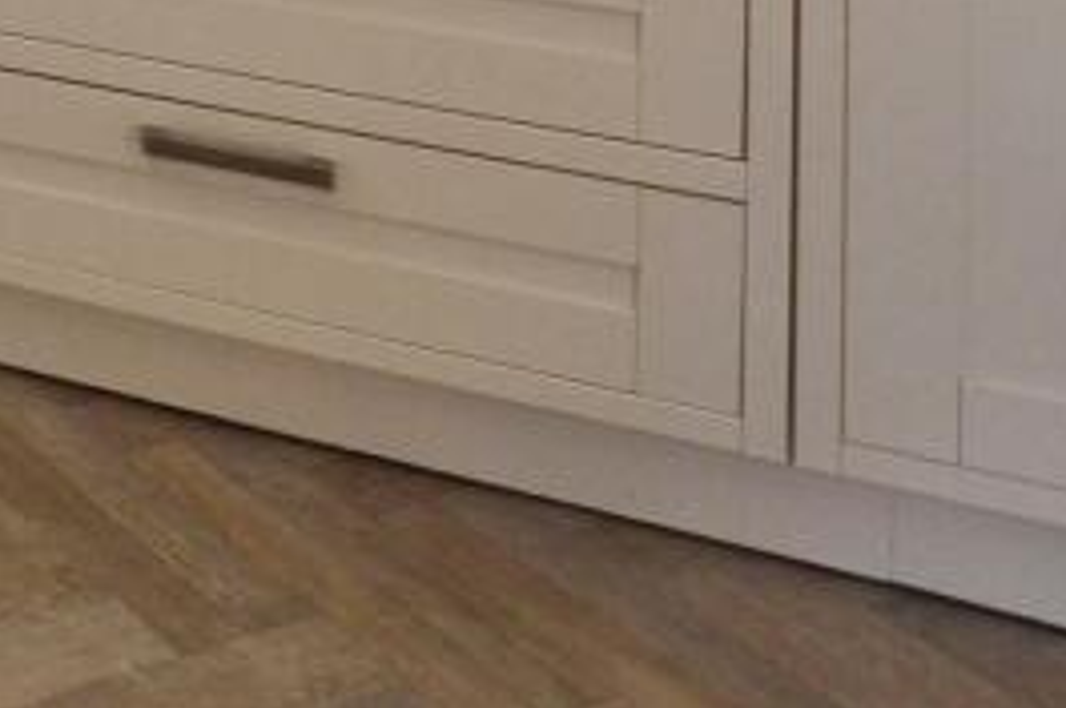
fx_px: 1715
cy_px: -646
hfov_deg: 21.1
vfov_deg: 17.7
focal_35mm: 58
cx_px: -909
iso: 400
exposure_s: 1/125
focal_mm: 10
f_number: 5.6
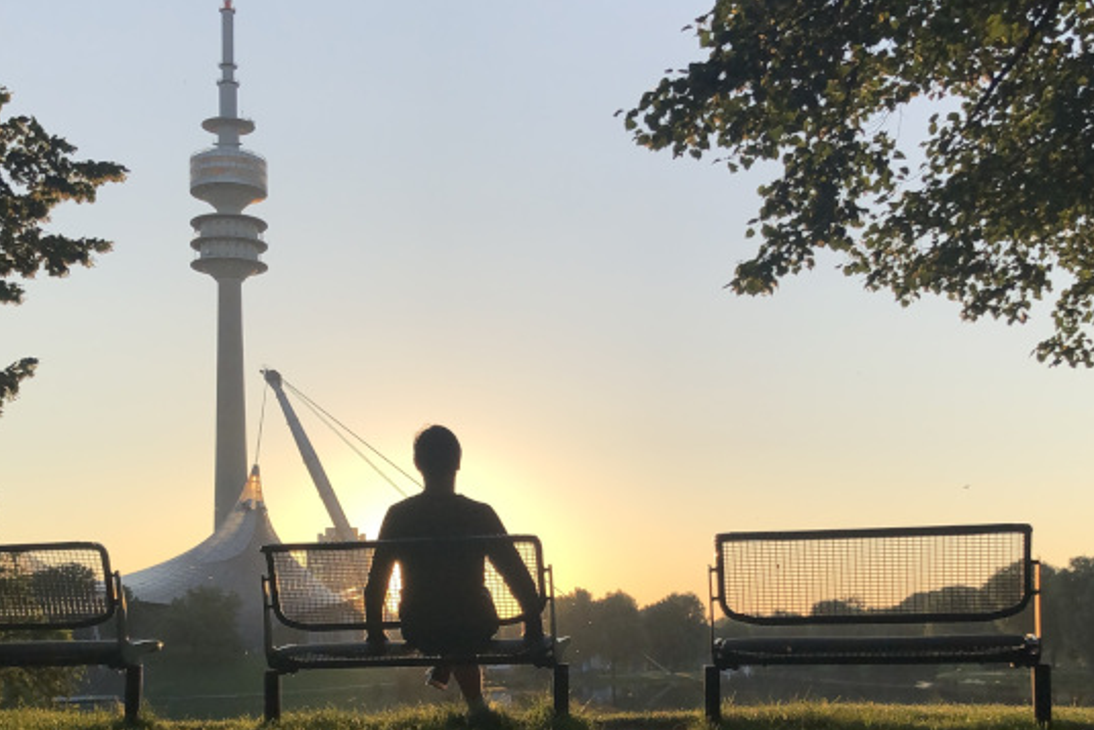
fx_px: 1033
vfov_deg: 38.9
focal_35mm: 34
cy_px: 373
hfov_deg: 55.7
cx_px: 514
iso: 20
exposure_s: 1/1372
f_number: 1.8
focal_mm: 4
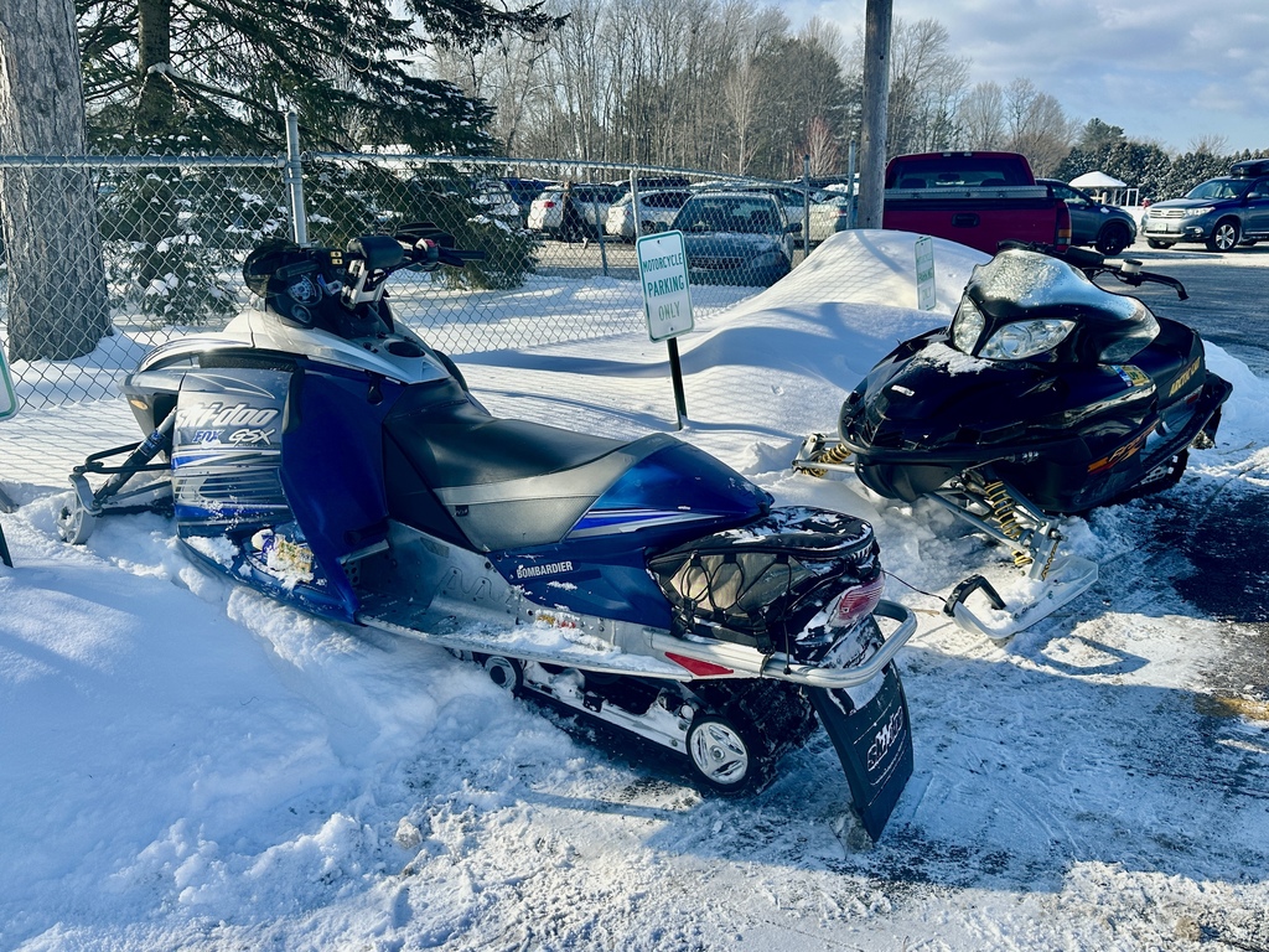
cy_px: 476
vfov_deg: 56.8
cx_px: 634
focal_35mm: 24
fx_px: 880
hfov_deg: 71.6
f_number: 1.78
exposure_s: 1/3472
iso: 80
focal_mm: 6.86
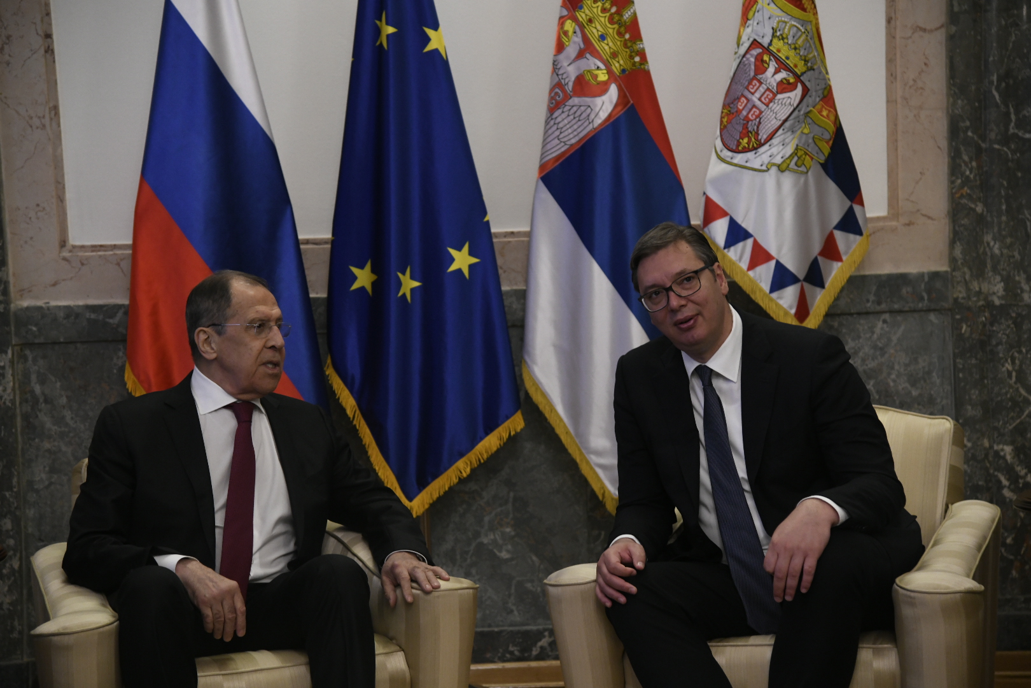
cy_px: 344
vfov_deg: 16.1
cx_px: 516
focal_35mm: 85
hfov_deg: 23.9
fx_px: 2434
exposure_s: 1/100
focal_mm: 85
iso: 2500
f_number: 4
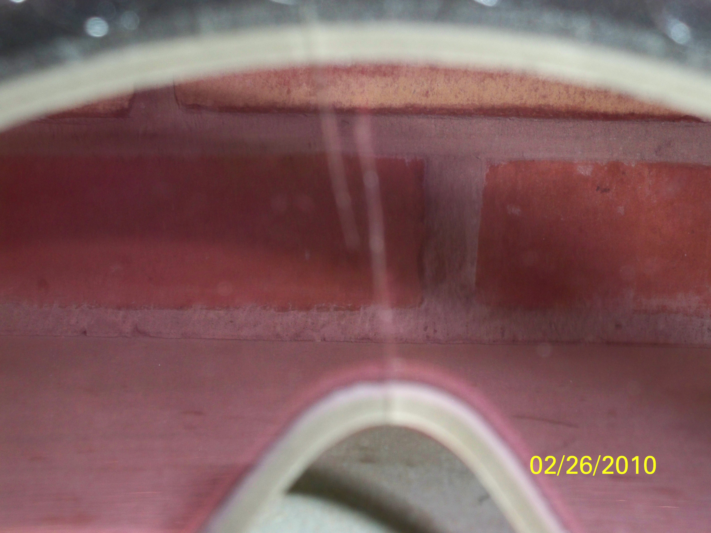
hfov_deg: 34.9
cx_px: 356
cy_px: 266
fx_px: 1130
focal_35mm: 55
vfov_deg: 26.6
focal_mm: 9.7
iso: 200
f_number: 4
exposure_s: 1/30
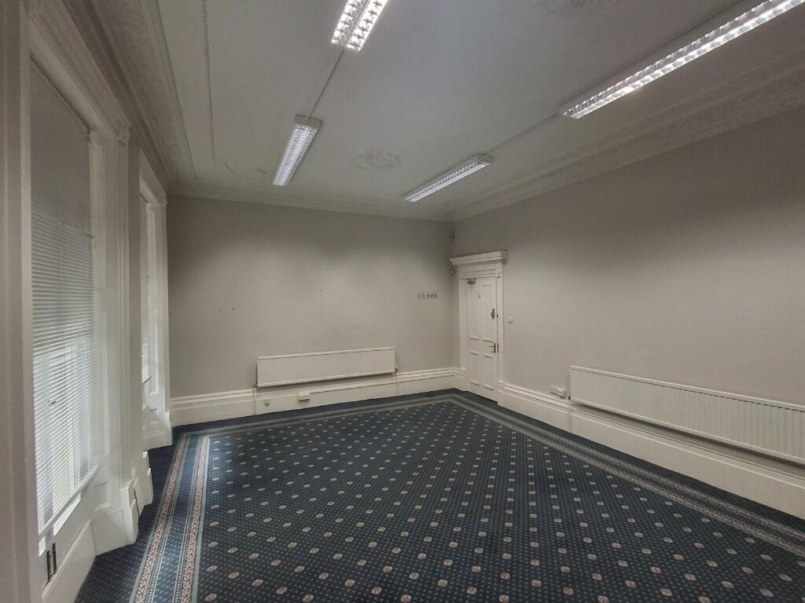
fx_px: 372
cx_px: 402
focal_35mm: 16
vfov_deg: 78.1
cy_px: 302
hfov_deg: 94.5
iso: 160
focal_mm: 1.64
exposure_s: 1/50
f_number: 2.2
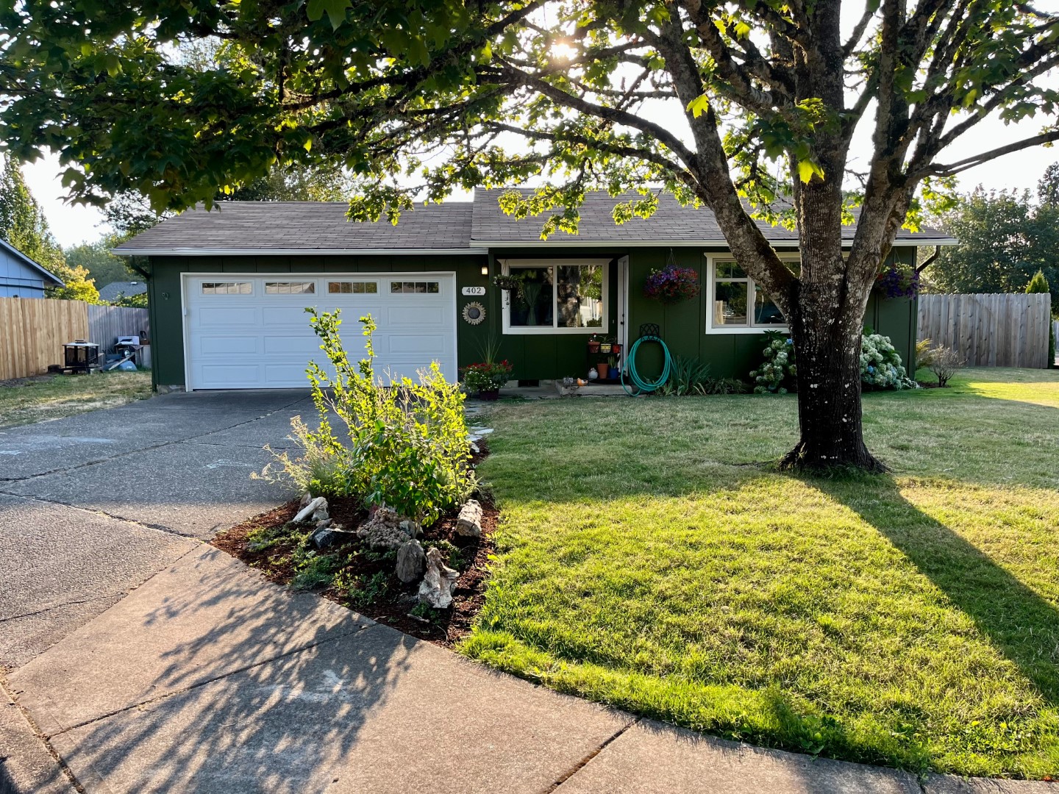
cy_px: 397
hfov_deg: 67.3
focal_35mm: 26
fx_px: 795
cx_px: 530
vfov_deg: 53.1
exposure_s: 1/558
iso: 50
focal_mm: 5.1
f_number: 1.6
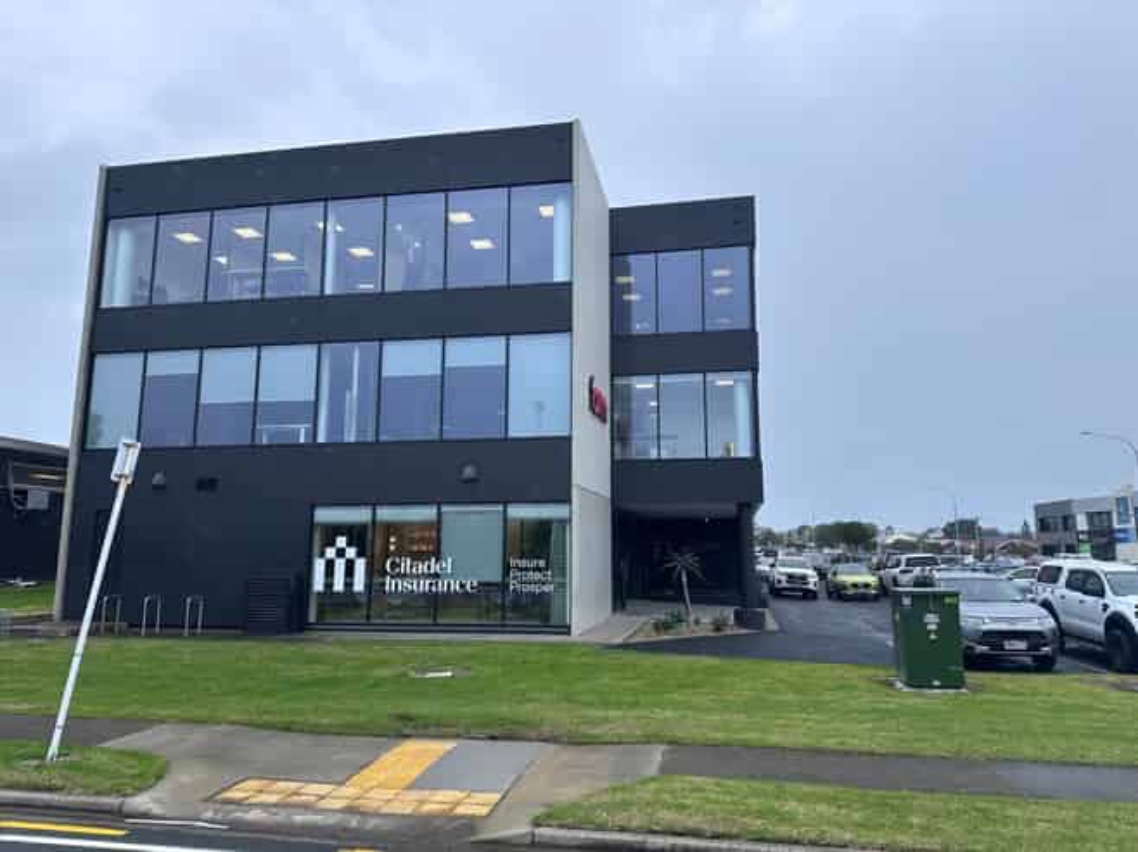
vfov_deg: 56.8
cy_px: 426
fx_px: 789
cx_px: 569
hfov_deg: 71.6
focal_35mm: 24
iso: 80
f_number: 1.78
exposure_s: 1/989
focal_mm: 6.86
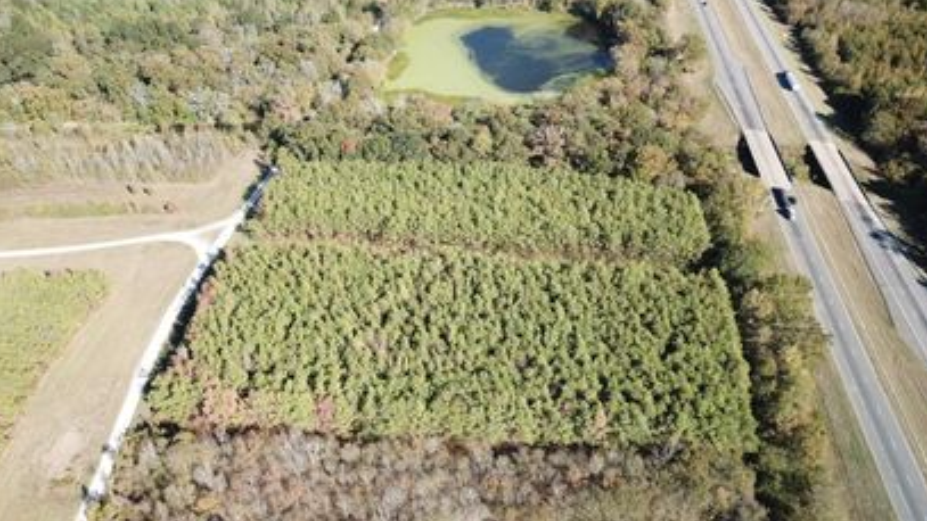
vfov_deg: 38.9
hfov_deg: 64.3
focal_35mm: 30
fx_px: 737
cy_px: 235
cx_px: 468
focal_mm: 4.73
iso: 100
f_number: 2.2
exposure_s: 1/150
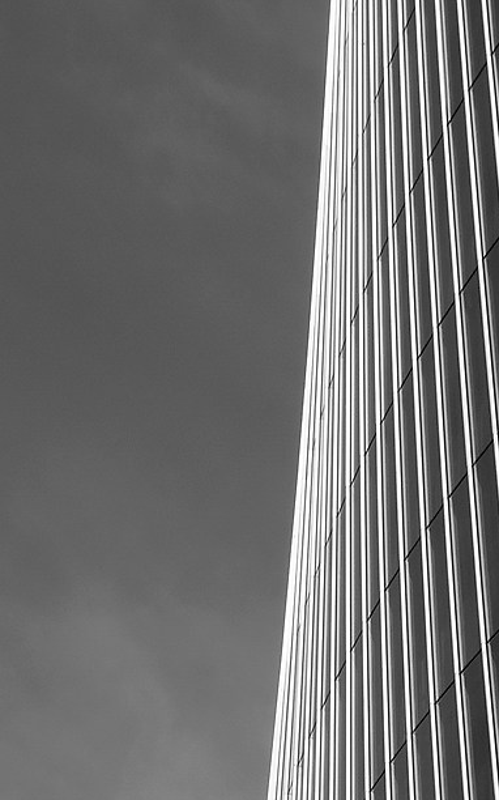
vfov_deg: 6.3
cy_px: 804
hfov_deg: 4.0
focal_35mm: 332
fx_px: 7231
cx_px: 397
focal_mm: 55
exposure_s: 1/250
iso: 200
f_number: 14
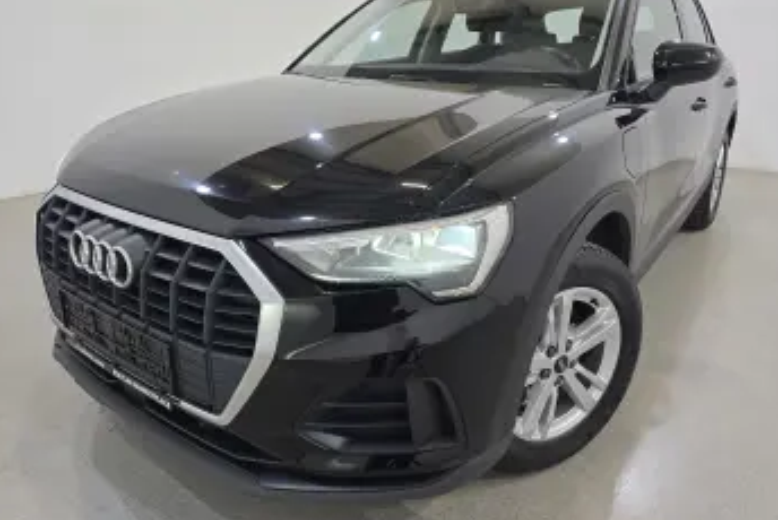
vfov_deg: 51.2
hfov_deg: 71.5
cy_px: 222
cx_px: 387
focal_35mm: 25
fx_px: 541
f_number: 1.7
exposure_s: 1/100
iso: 200
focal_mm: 6.3
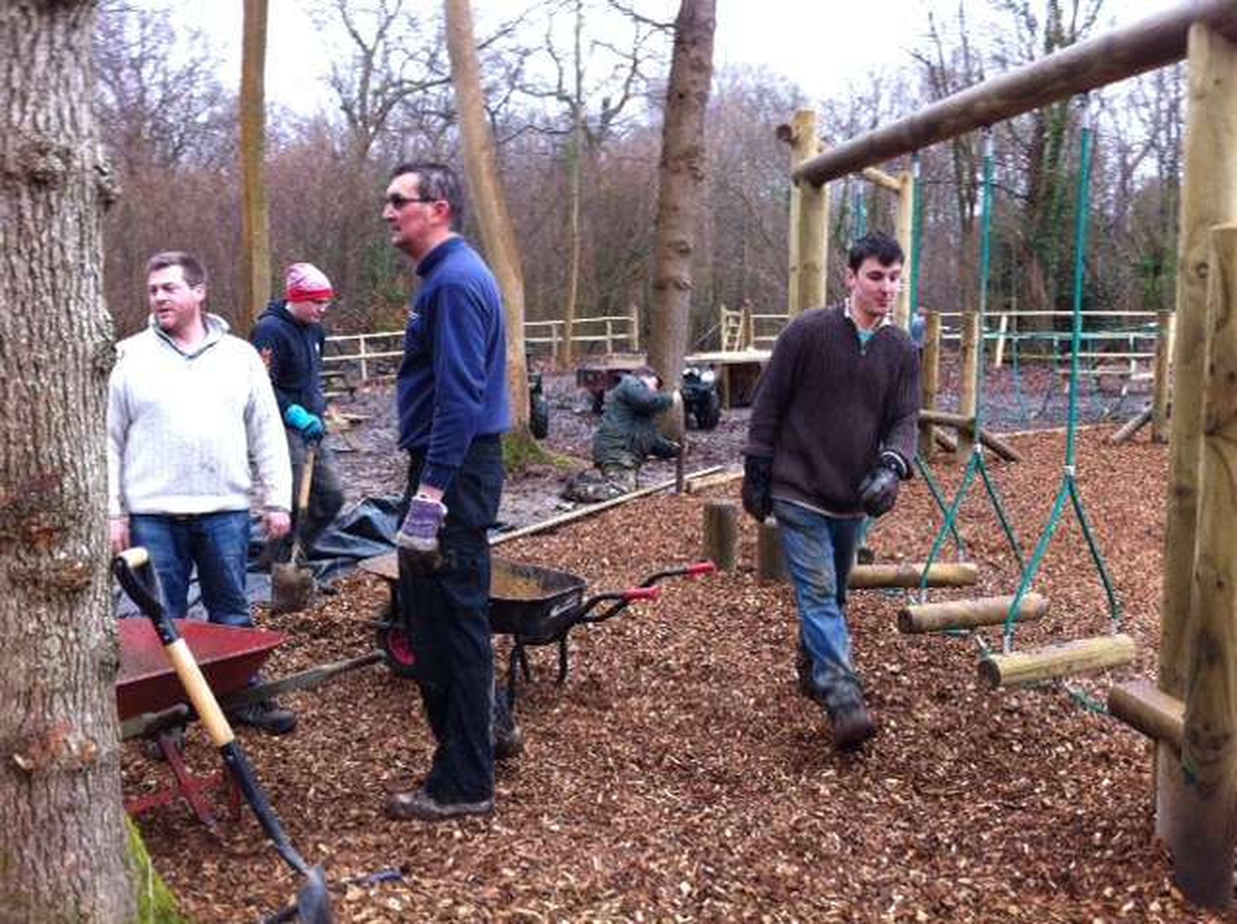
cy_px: 462
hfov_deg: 52.7
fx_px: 1249
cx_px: 618
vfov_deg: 40.6
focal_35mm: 35
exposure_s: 1/33
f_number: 2.8
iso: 80
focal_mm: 3.85
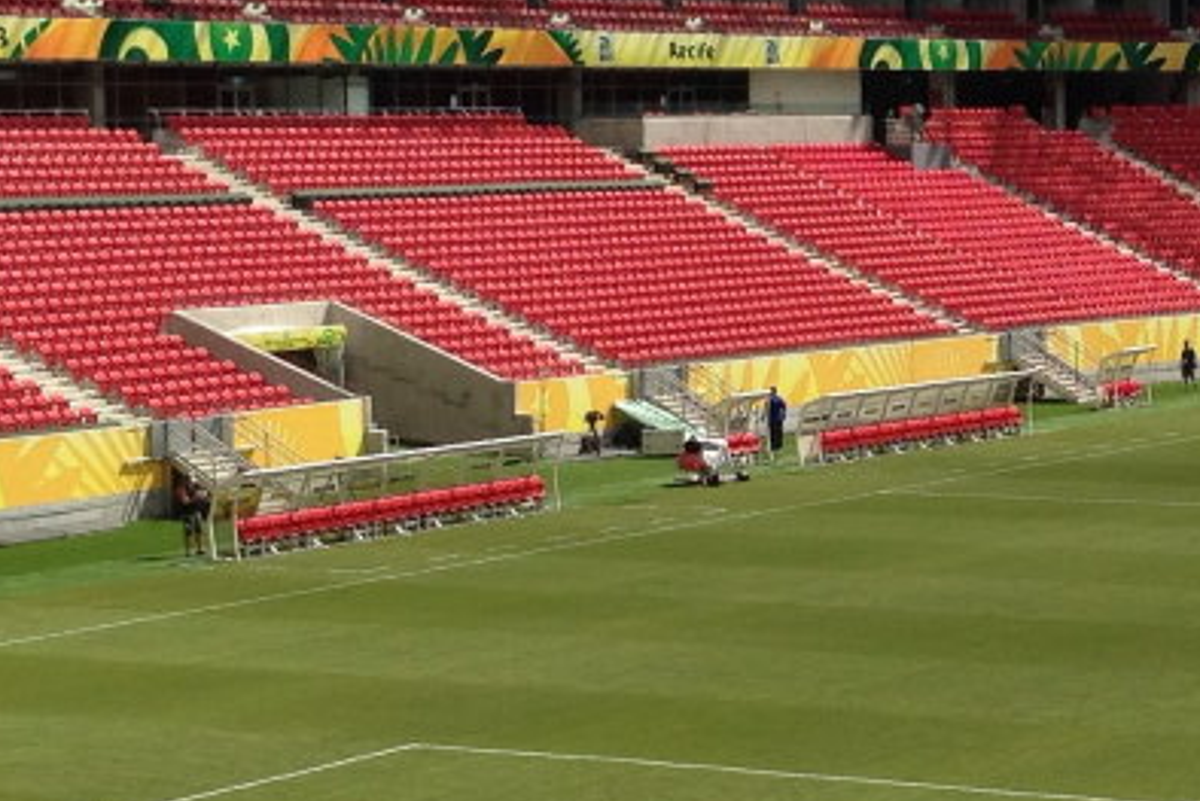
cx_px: 1246
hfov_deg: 16.4
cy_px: 350
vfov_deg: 11.2
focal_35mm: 122
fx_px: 4068
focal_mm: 4.13
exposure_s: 1/1550
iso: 50
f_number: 2.4
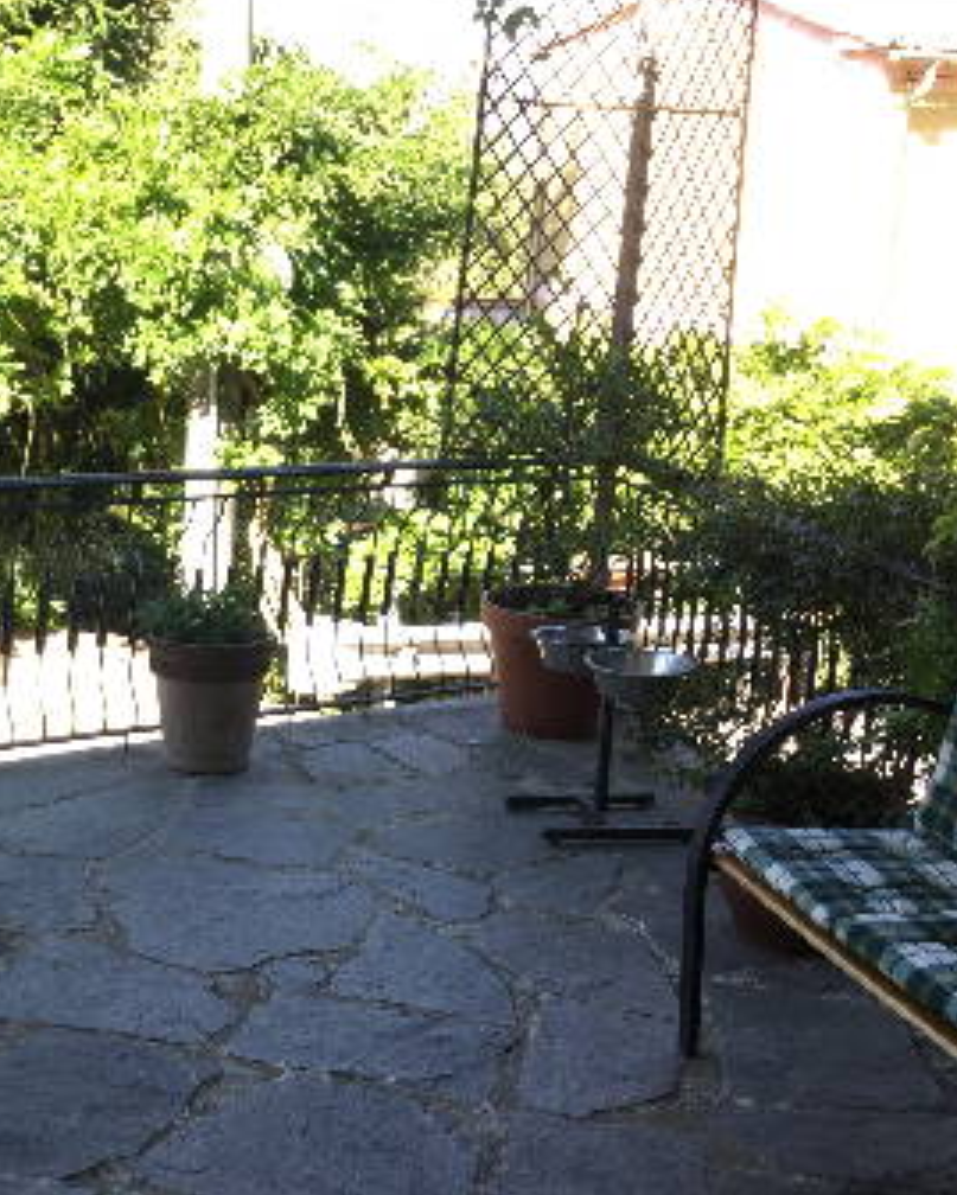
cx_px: 210
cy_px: 576
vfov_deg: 34.7
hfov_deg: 27.6
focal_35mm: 54
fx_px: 1911
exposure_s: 1/100
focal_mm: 3.3
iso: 25
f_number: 2.4
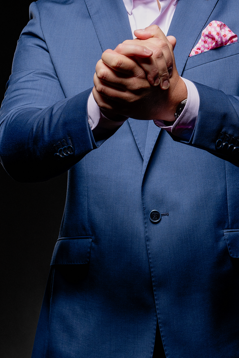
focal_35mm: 144
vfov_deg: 14.2
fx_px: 1434
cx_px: 157
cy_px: 80
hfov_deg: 9.5
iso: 80
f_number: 10
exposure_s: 1/200
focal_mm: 85
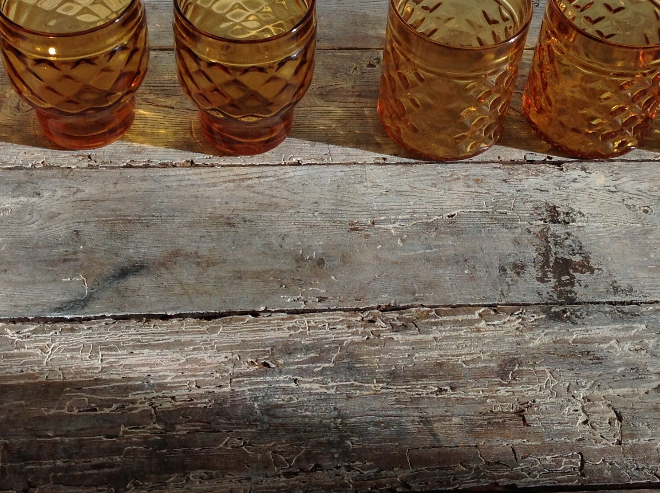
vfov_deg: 23.6
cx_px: 364
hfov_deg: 31.7
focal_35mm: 61
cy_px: 103
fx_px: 1161
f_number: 2.4
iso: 50
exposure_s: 1/408
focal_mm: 4.28
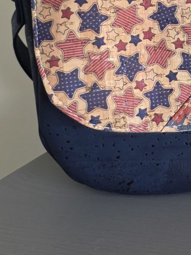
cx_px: 310
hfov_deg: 15.3
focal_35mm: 87
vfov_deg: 21.3
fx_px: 640
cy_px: -28
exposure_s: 1/100
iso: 125
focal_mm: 6.3
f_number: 1.7
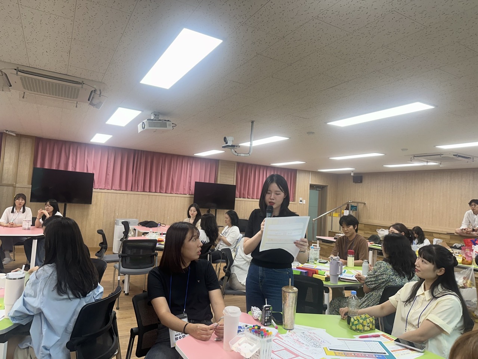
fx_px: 331
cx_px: 239
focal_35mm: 24
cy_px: 180
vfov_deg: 56.8
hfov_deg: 71.6
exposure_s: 1/120
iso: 125
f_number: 1.78
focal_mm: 6.86
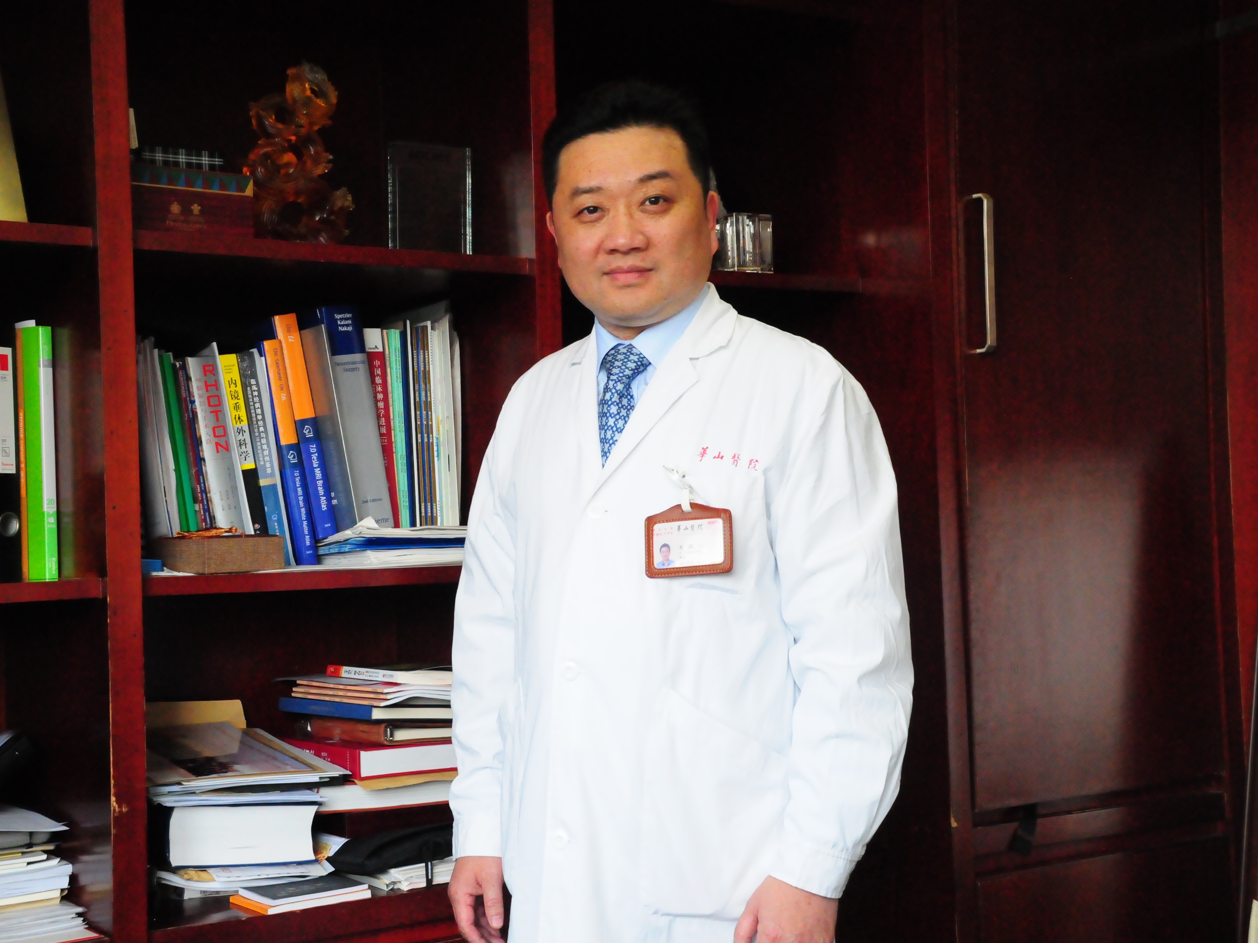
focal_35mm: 51
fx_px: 1837
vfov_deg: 28.8
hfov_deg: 37.8
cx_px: 591
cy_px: 472
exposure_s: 1/400
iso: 3200
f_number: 6.3
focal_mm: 31
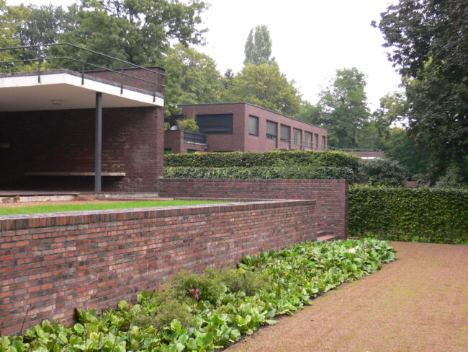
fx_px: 690
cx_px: 234
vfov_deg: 28.6
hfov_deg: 37.5
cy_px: 176
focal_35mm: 51
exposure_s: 1/100
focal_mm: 8.5
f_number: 3.4
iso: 80
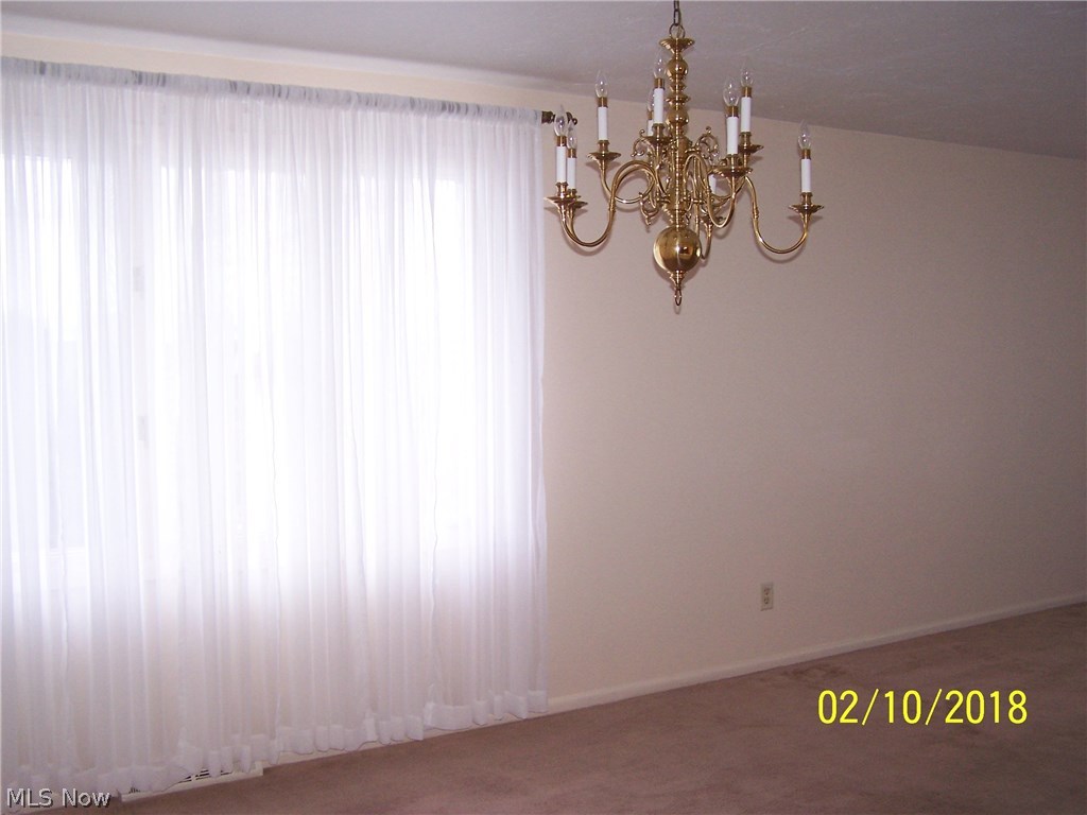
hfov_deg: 49.0
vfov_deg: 37.7
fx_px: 1193
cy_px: 408
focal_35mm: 38
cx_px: 544
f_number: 2.8
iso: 140
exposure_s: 1/60
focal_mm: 6.3
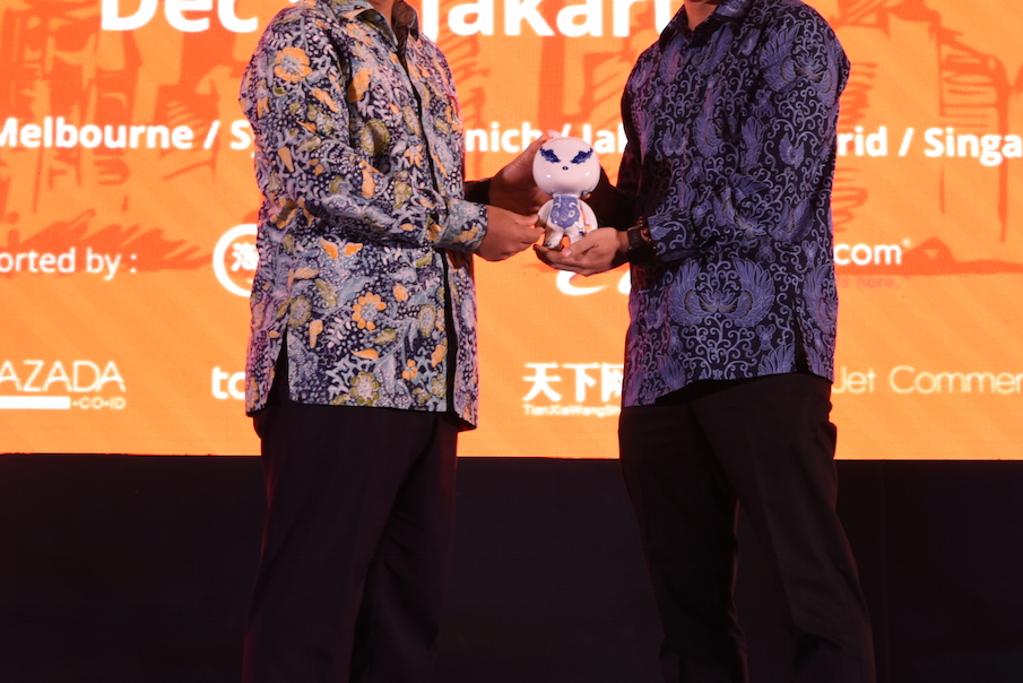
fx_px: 3354
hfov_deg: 17.3
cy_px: 89
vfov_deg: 11.6
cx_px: 519
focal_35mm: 118
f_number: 10
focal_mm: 66
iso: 1400
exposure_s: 1/50
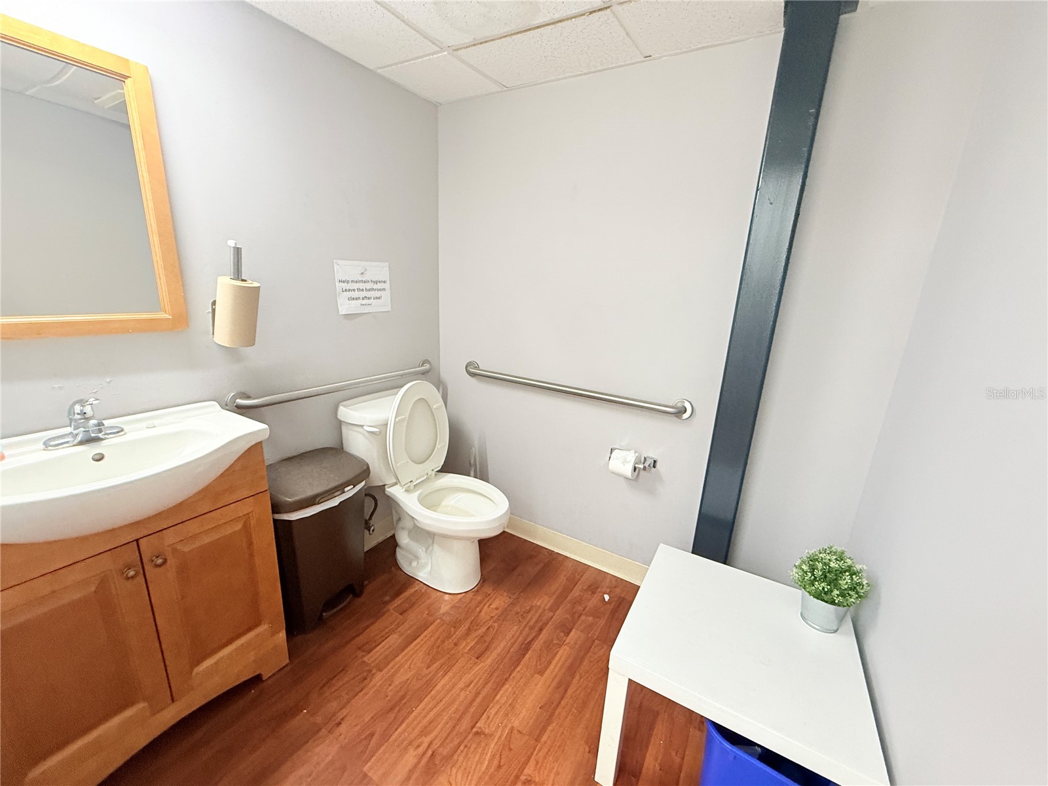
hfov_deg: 102.1
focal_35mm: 14
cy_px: 393
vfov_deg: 85.7
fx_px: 424
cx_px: 524
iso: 320
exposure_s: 1/60
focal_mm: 2.22
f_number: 2.2
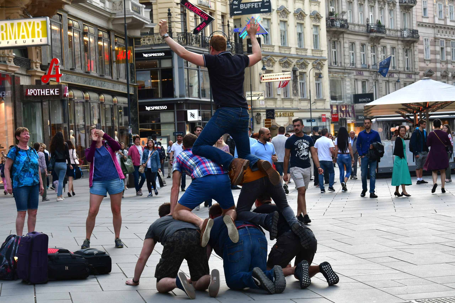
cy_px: 152
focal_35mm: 78
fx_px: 986
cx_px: 228
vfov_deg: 17.5
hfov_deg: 26.0
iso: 400
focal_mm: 52
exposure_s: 1/125
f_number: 9
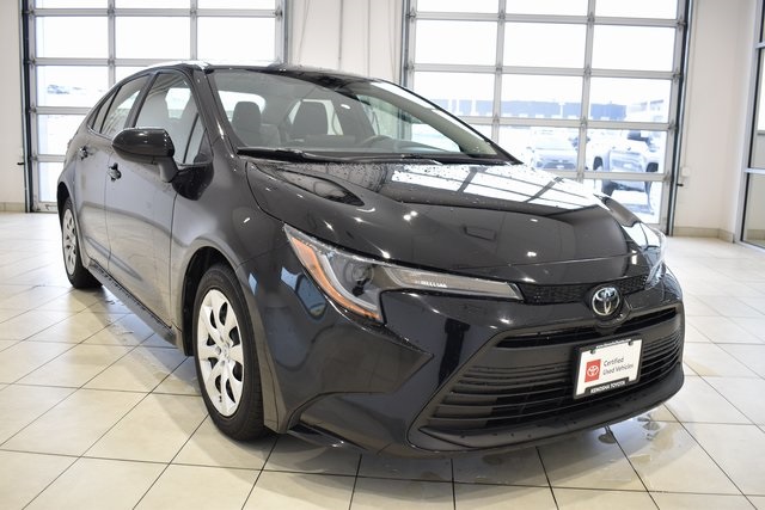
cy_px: 255
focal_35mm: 33
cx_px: 382
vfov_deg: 40.0
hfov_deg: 57.2
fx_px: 701
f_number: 3.8
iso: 280
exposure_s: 1/40
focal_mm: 22
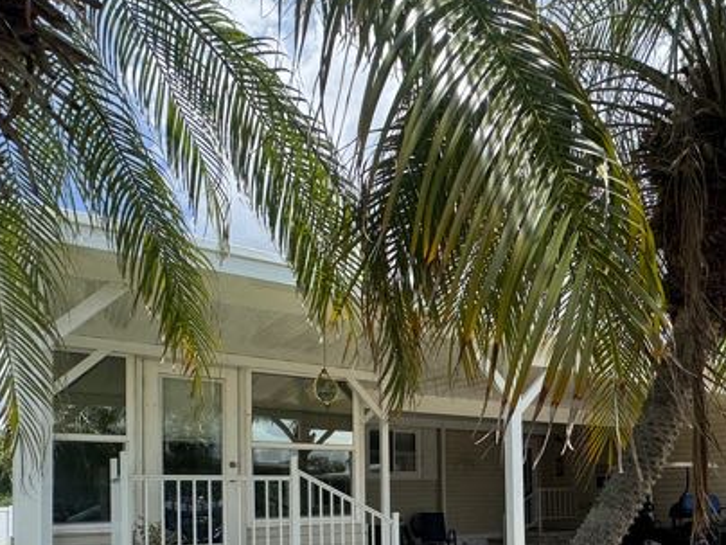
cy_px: 481
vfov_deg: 44.3
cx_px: 464
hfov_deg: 60.7
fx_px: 608
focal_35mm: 29
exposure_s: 1/840
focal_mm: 2.22
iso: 40
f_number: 2.2
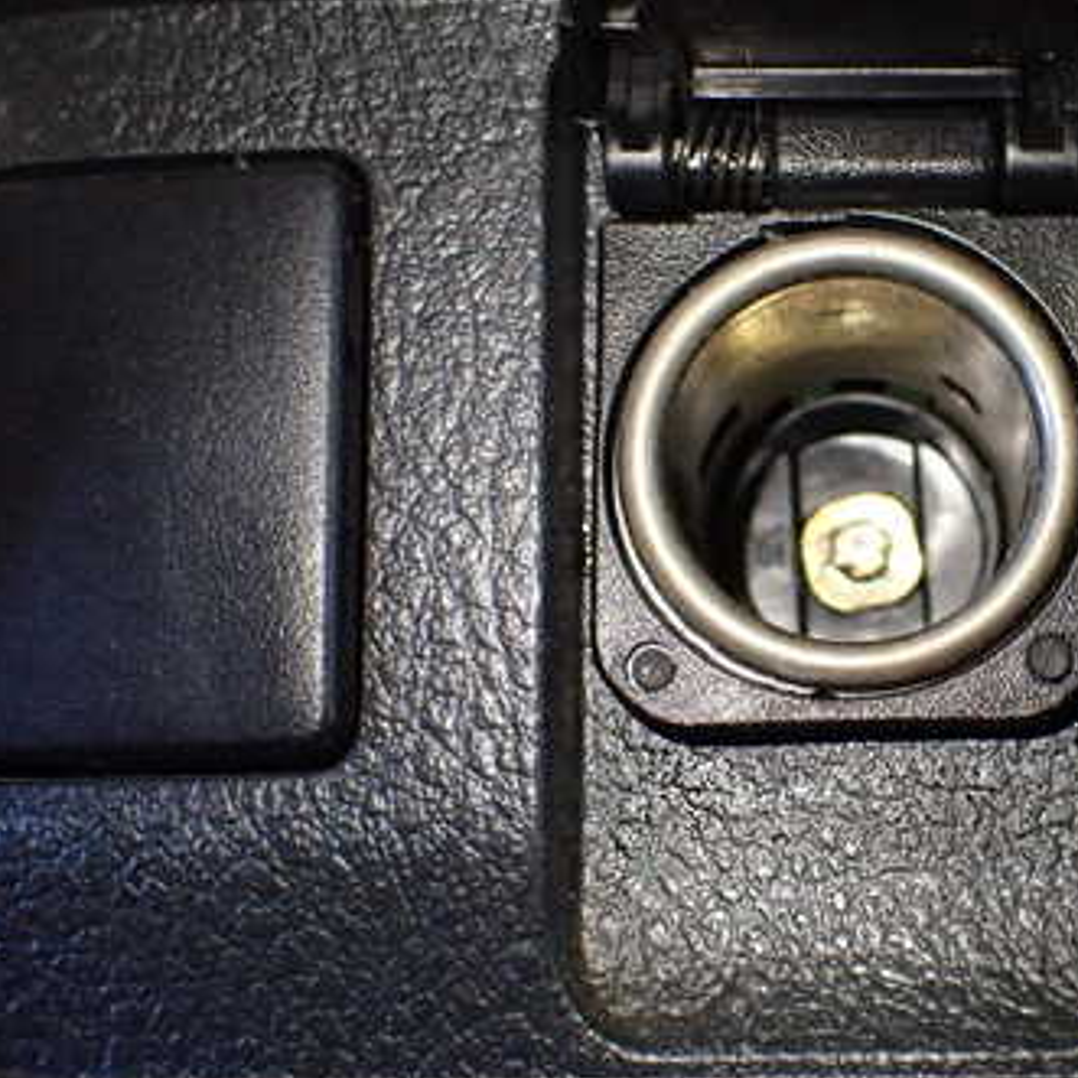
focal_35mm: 48
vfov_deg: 35.3
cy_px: 573
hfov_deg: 34.0
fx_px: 1691
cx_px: 905
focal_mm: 5.4
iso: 500
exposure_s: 1/125
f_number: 2.3
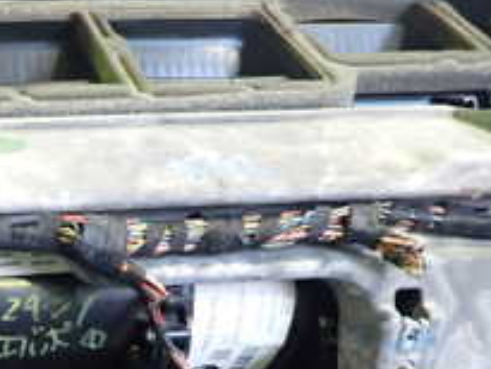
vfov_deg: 19.8
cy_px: 323
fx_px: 1036
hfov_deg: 24.5
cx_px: -74
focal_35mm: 73
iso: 500
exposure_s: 1/30
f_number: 2
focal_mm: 4.5
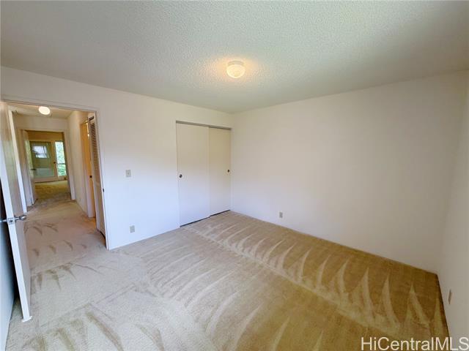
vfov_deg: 85.7
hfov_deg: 102.1
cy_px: 176
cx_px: 234
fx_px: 190
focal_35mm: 14
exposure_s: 1/120
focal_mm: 2.22
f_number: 2.2
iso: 125
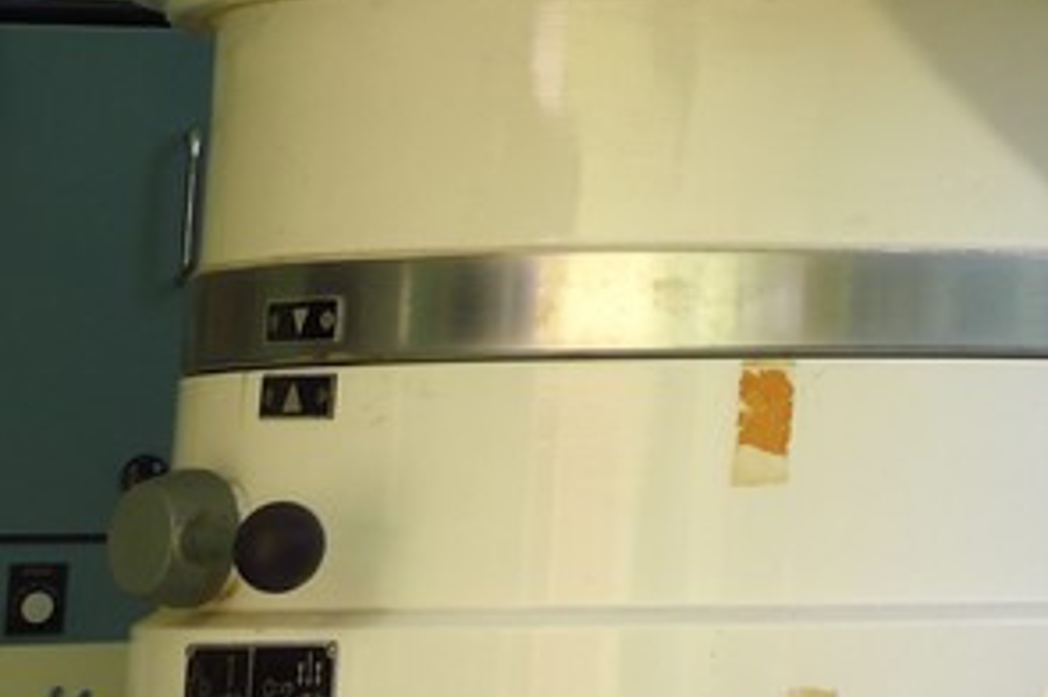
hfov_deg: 9.9
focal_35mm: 195
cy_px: -949
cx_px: 1989
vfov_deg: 6.7
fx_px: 5670
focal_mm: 36
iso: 200
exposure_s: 1/80
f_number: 14
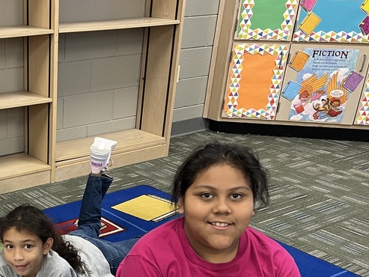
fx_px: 576
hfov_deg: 33.2
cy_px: 245
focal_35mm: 54
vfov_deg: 26.2
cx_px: 21
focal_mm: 5.7
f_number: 1.5
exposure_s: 1/60
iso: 160
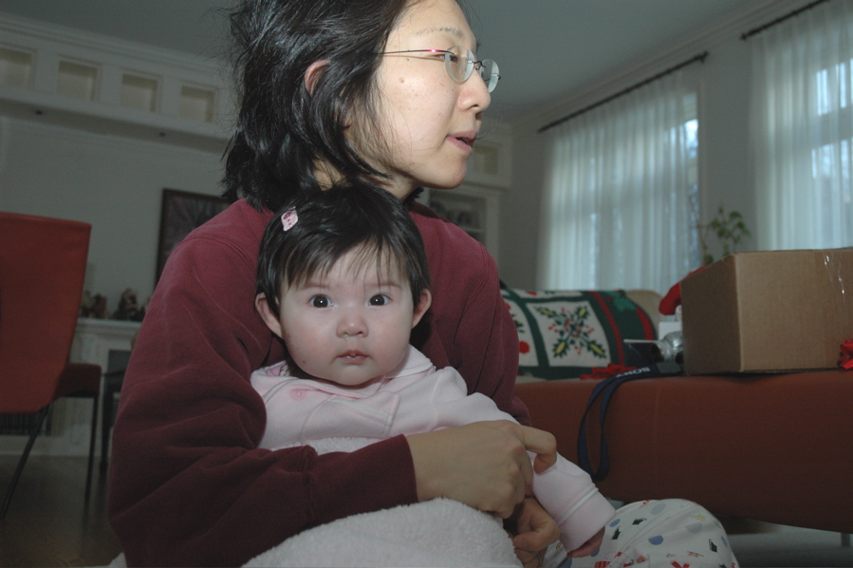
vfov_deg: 33.0
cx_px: 426
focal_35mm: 40
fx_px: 959
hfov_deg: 48.0
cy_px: 284
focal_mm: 27
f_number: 5
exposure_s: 1/60
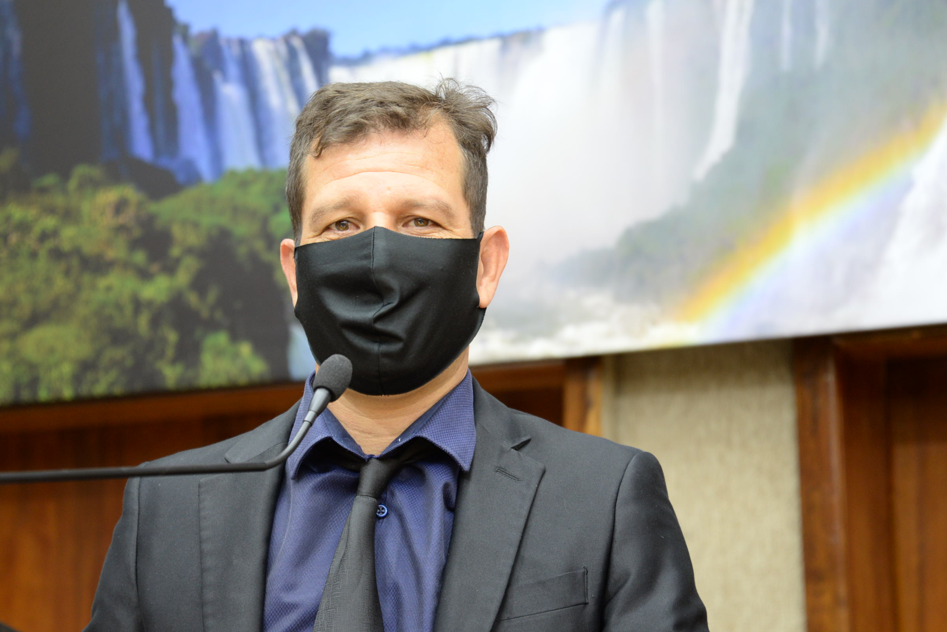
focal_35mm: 106
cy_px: 350
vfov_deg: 12.9
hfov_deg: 19.3
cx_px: 431
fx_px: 2789
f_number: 4.5
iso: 1000
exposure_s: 1/30
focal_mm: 85
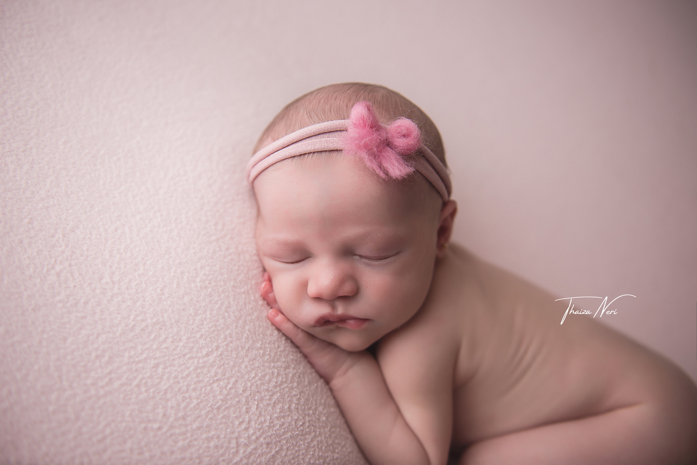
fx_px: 736
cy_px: 232
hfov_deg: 50.7
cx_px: 348
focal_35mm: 38
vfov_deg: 35.1
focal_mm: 38
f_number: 2.8
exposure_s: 1/160
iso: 160
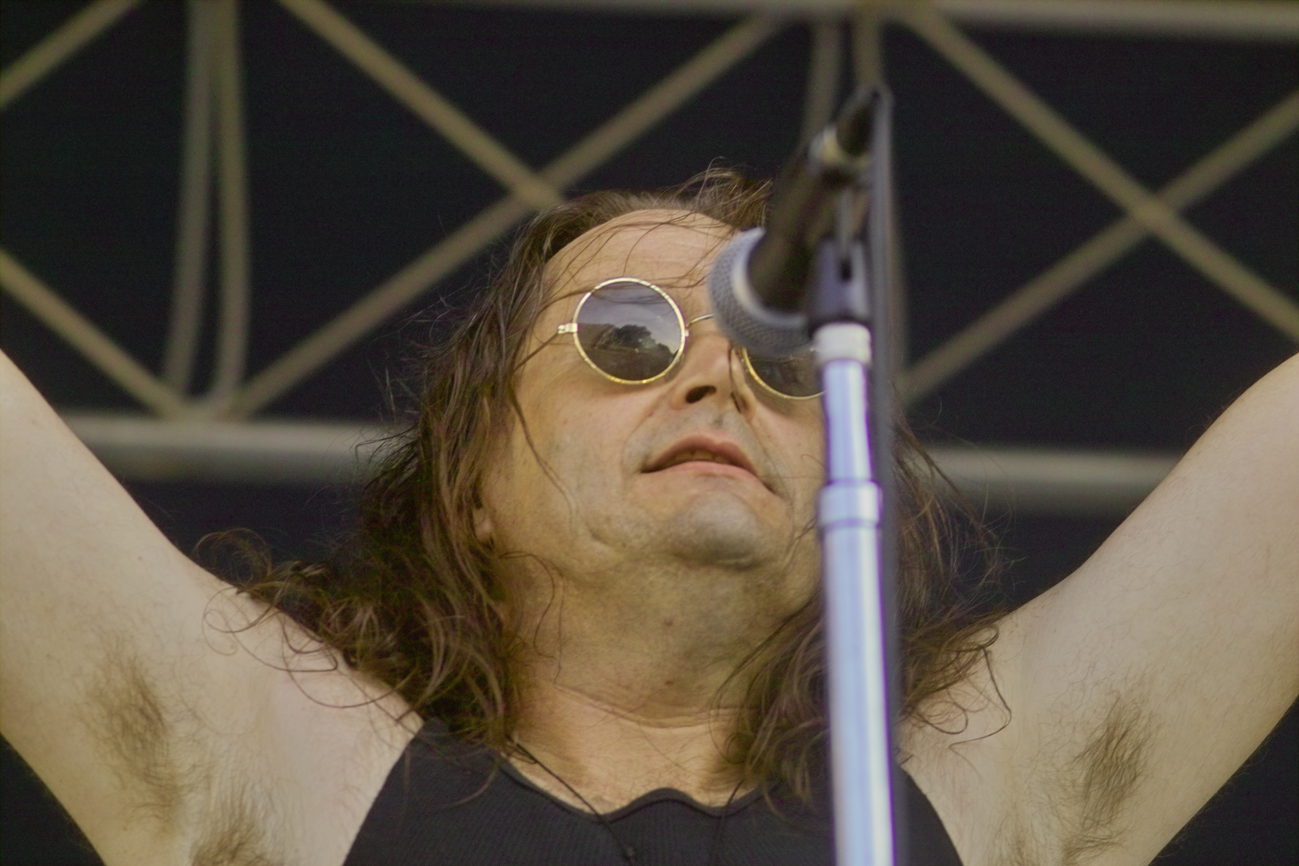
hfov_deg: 11.5
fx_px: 6458
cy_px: 433
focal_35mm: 179
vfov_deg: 7.7
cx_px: 650
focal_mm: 105
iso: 200
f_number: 3.5
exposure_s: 1/180
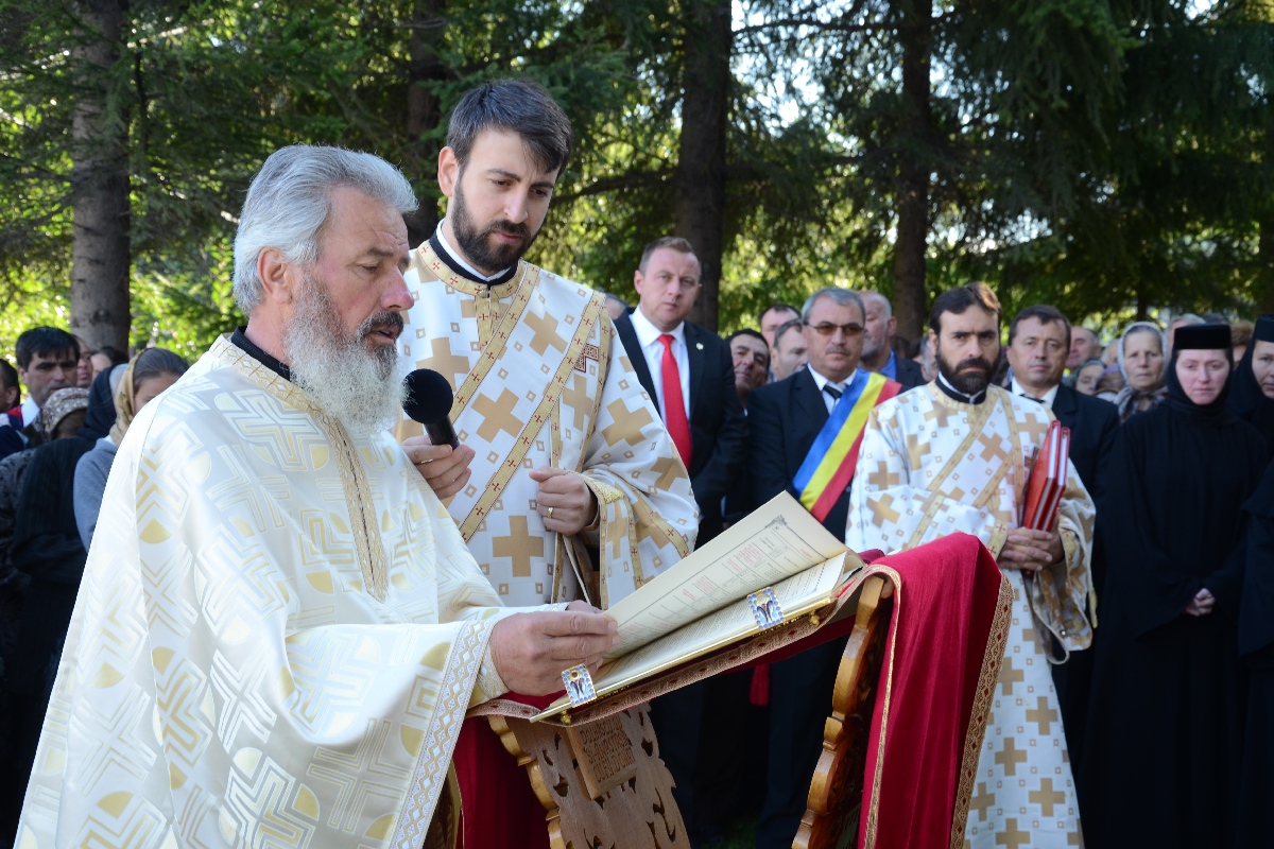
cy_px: 424
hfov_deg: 35.1
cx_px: 637
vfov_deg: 23.8
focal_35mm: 57
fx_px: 2017
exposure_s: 1/100
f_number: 5.6
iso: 320
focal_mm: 38
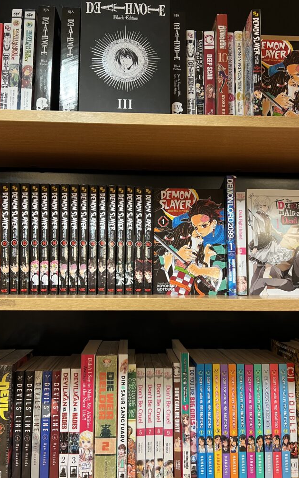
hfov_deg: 44.5
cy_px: 236
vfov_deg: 66.5
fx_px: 365
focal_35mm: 28
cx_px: 146
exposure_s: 1/50
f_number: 1.5
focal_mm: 5.7
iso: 250
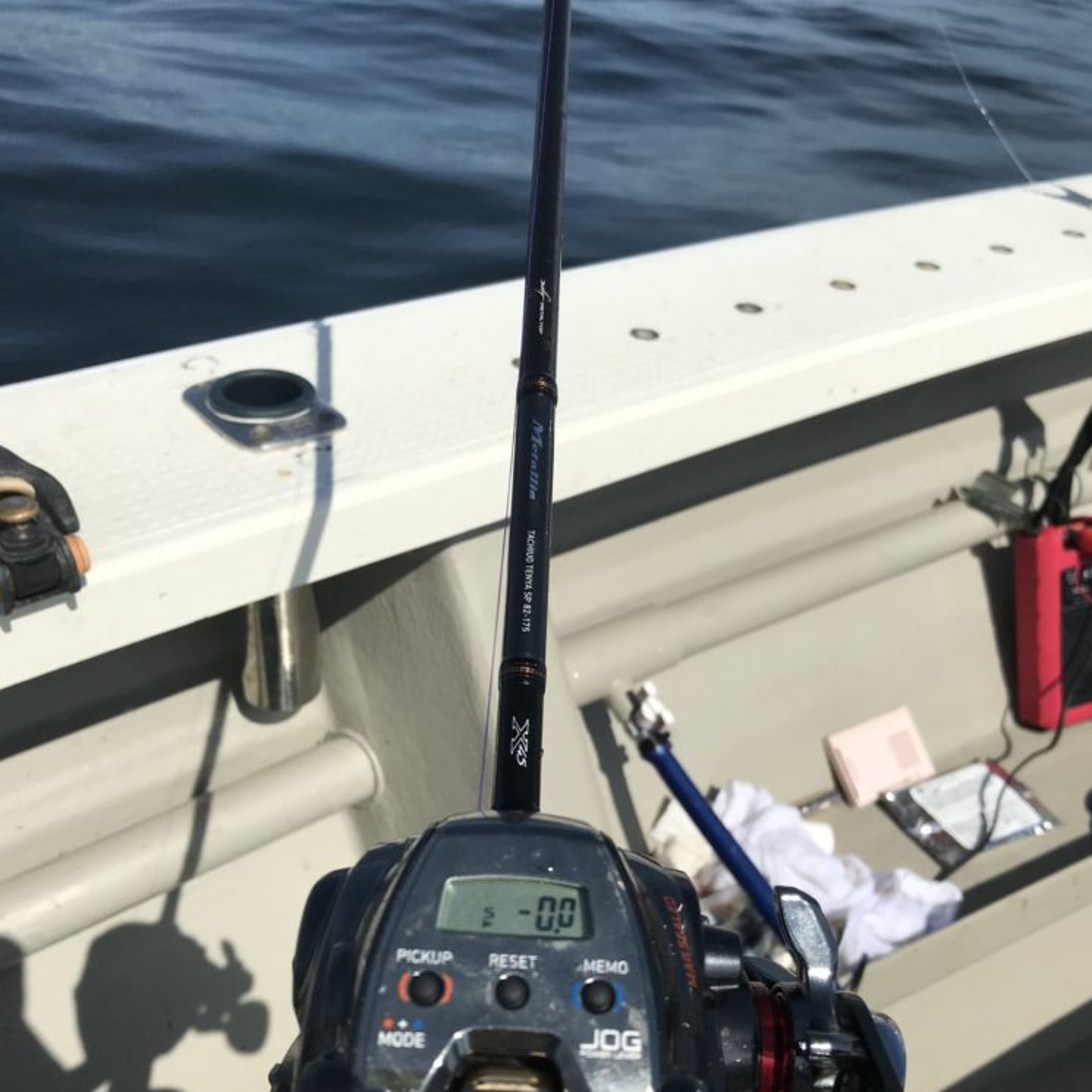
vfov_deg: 48.3
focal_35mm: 34
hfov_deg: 48.4
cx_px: 557
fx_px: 1213
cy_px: 614
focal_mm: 3.99
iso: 20
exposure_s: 1/5650
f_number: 1.8
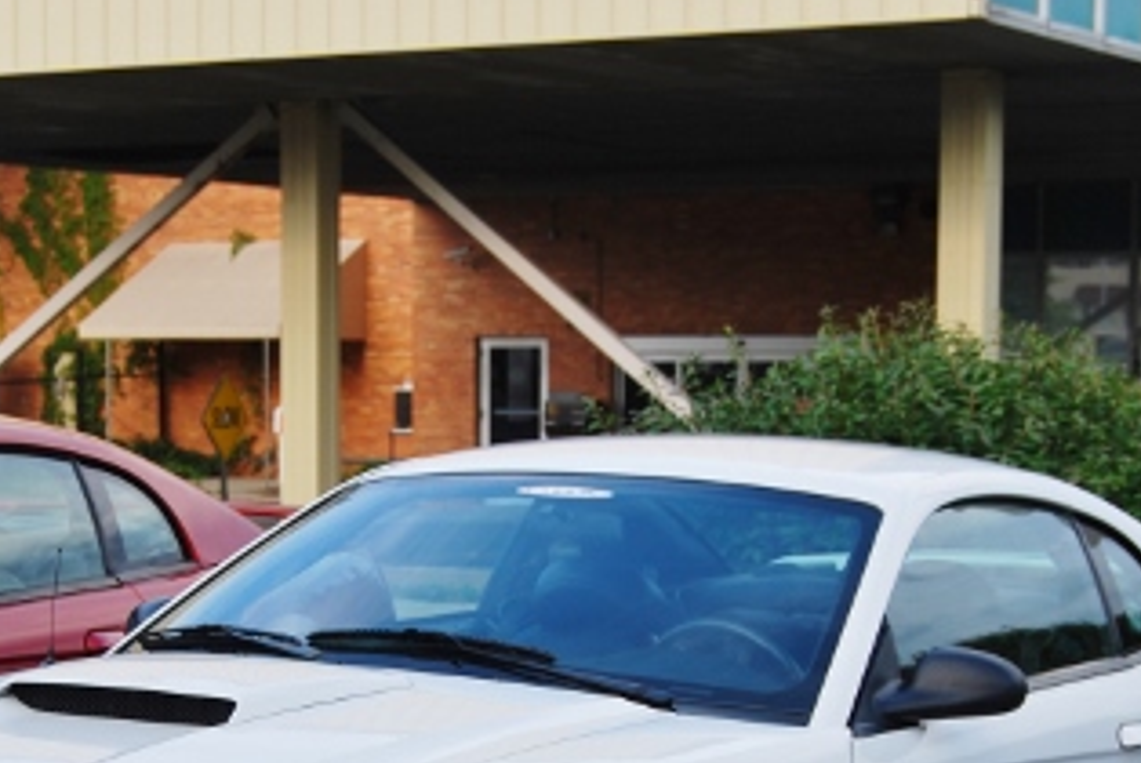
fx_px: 3299
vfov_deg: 13.0
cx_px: 403
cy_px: 756
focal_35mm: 104
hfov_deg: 19.6
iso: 100
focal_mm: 34
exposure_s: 1/160
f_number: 6.3
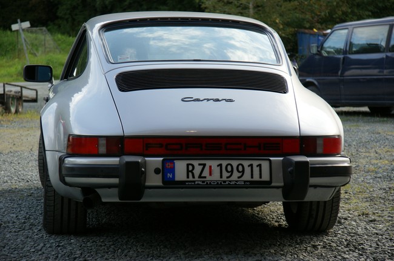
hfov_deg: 19.5
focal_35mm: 105
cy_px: 130
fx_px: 1147
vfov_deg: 13.0
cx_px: 197
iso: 100
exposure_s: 1/160
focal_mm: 70
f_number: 5.6
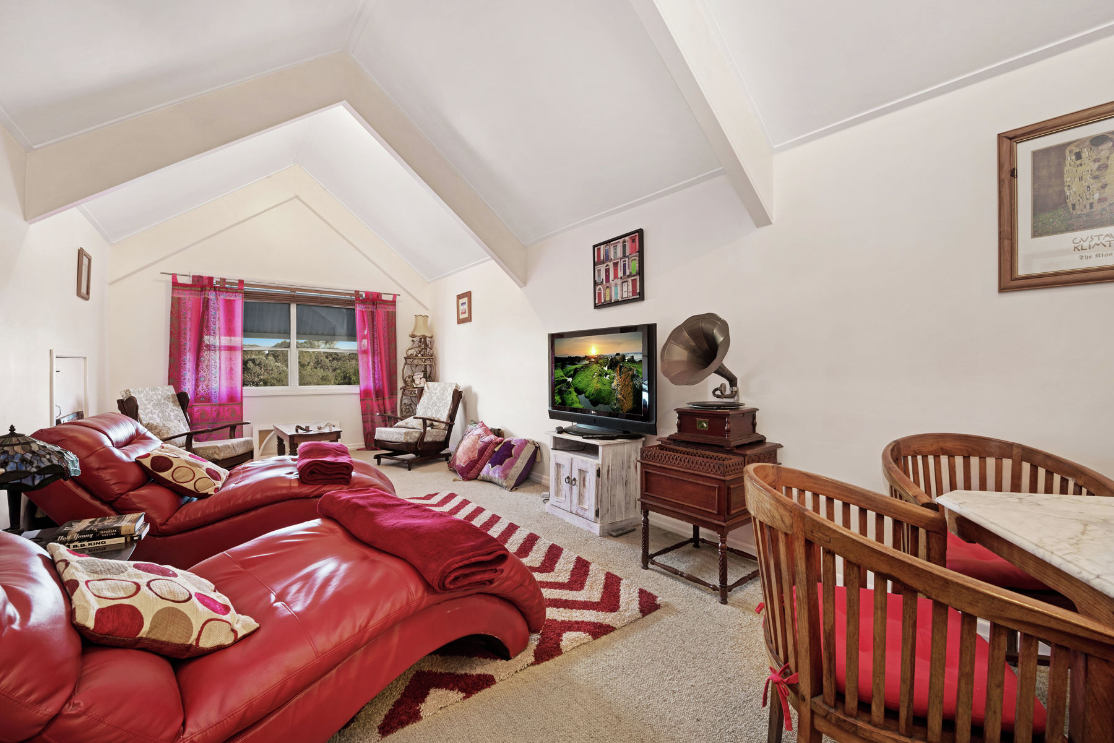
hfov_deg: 104.2
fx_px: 433
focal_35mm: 14
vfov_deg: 81.2
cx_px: 557
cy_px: 372
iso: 200
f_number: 11
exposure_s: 1.6
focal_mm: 14
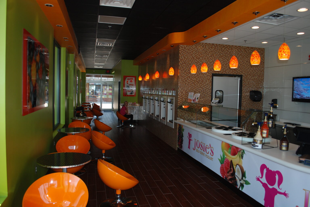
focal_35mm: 27
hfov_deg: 67.3
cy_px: 104
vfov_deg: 48.0
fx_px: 233
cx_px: 155
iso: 220
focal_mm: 18
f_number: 3.5
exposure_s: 1/60
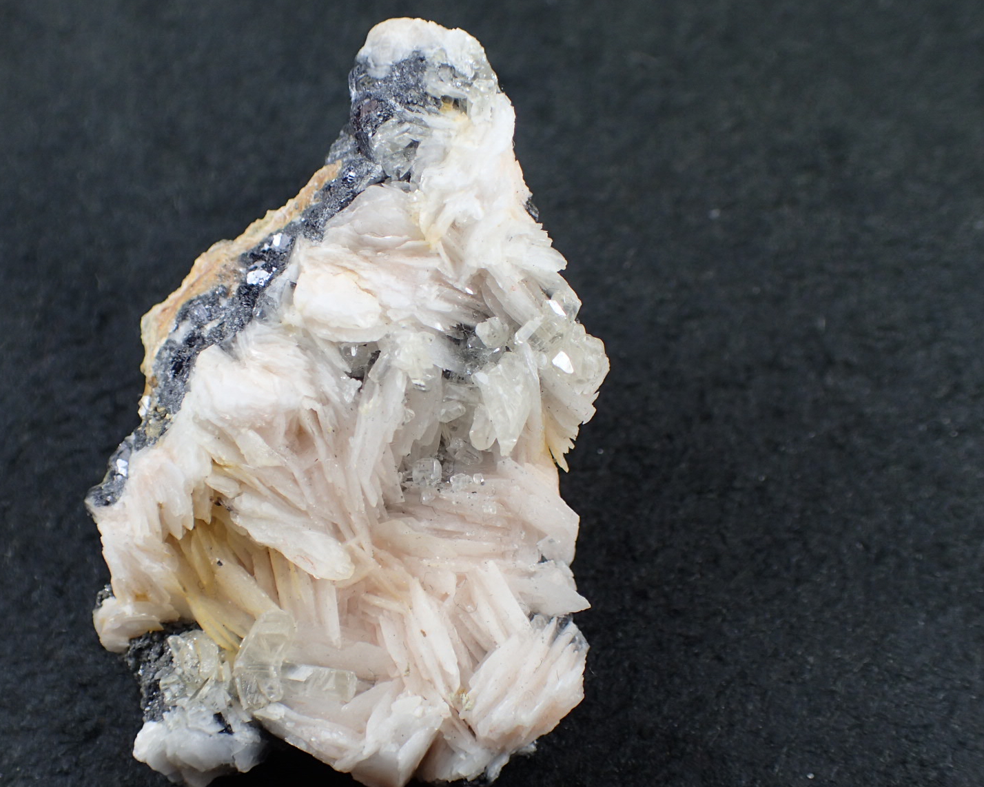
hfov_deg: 43.5
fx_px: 1223
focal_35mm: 42
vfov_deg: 35.6
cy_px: 425
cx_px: 379
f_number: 2.4
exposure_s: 1/160
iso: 100
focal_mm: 5.87
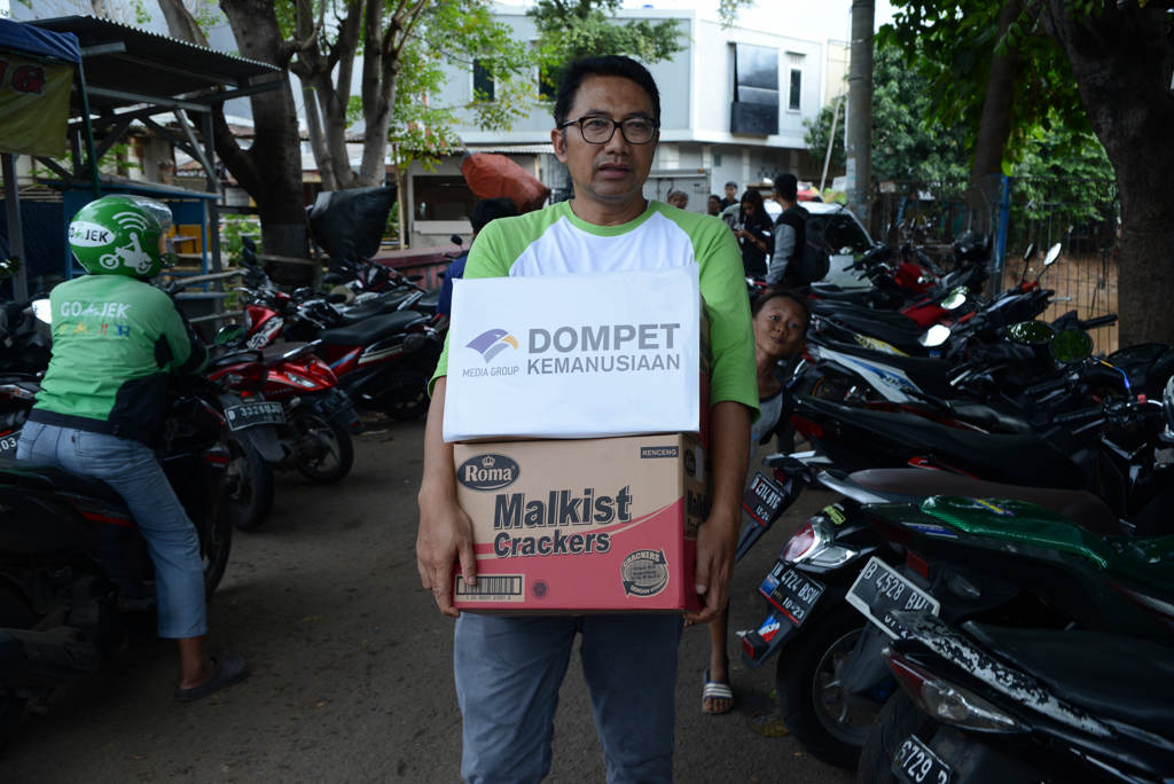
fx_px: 1240
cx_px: 587
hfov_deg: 50.7
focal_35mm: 38
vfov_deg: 35.1
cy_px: 392
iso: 500
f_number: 5.6
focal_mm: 38
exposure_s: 1/250
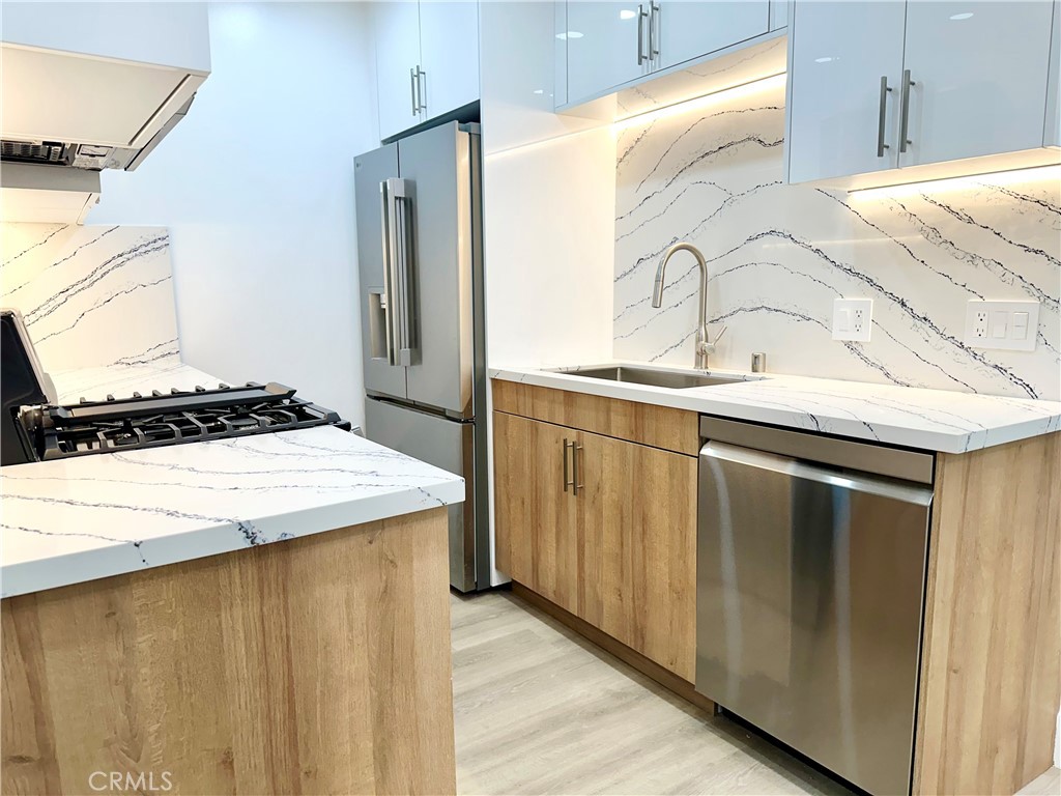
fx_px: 736
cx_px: 530
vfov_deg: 56.8
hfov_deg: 71.6
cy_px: 398
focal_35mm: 24
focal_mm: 6.86
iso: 100
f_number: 1.78
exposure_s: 1/120
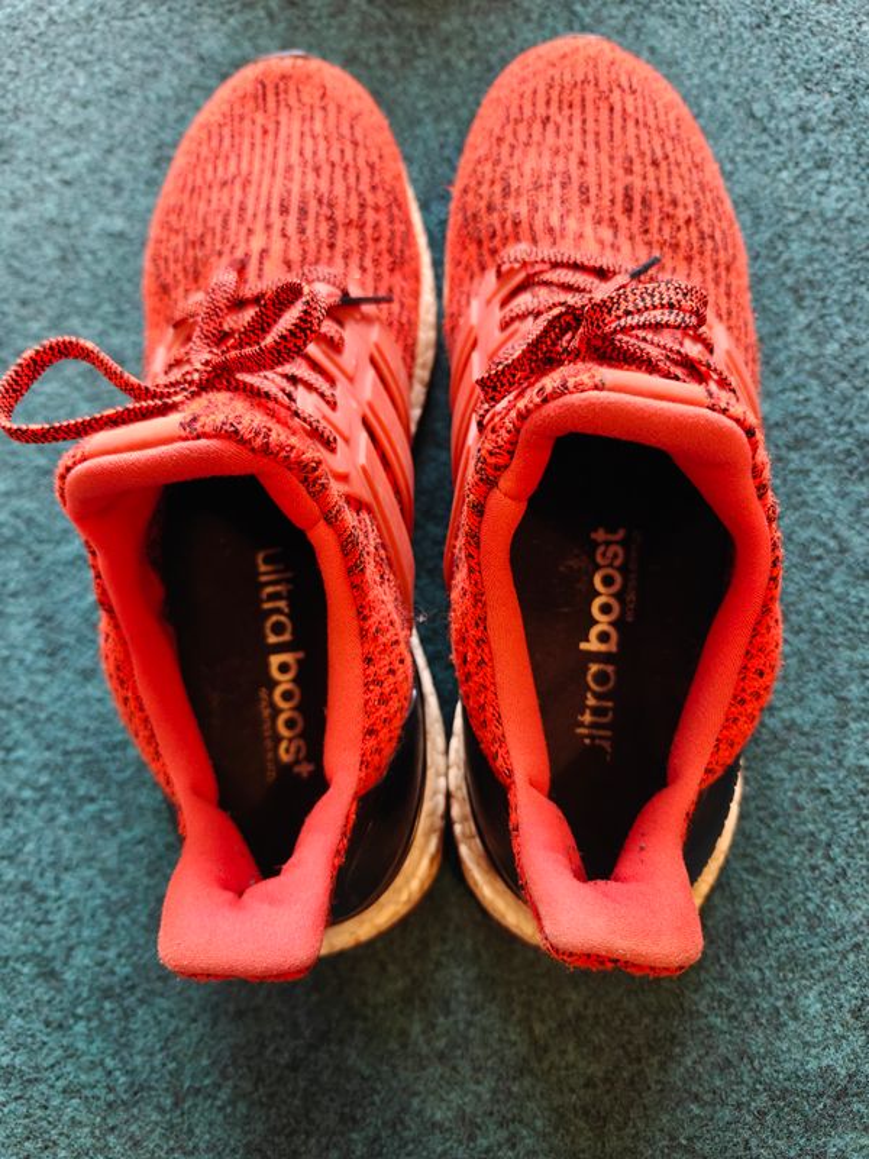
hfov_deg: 58.9
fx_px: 770
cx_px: 434
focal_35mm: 23
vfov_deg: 73.9
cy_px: 580
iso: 400
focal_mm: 6.06
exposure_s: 1/50
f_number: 1.6
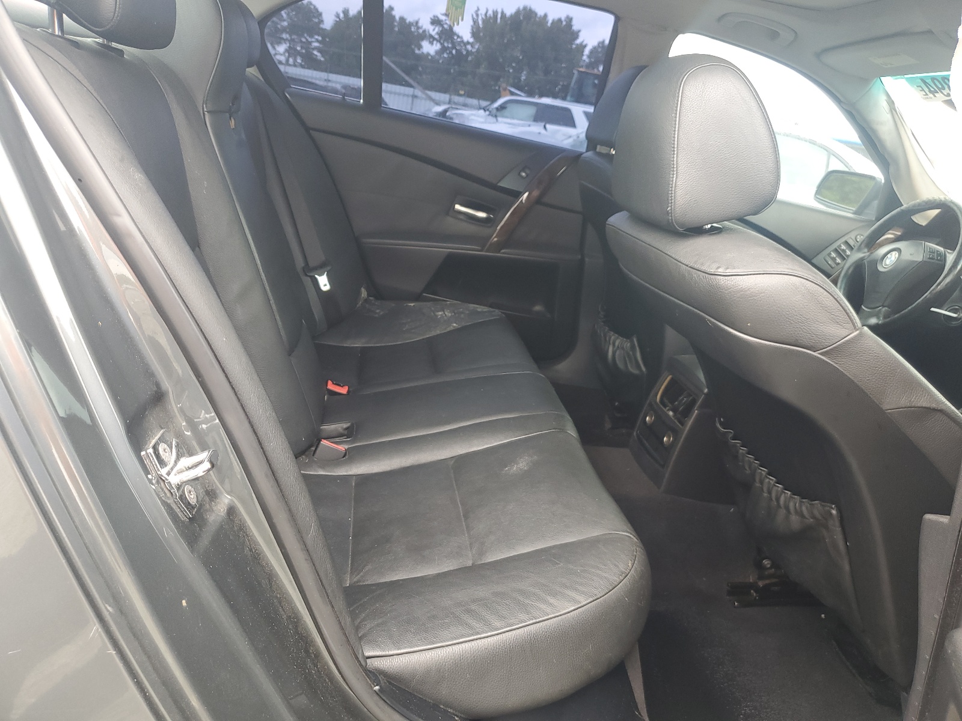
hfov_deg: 67.3
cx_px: 481
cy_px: 360
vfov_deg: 53.1
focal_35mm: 26
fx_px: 723
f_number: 1.5
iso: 63
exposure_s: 1/120
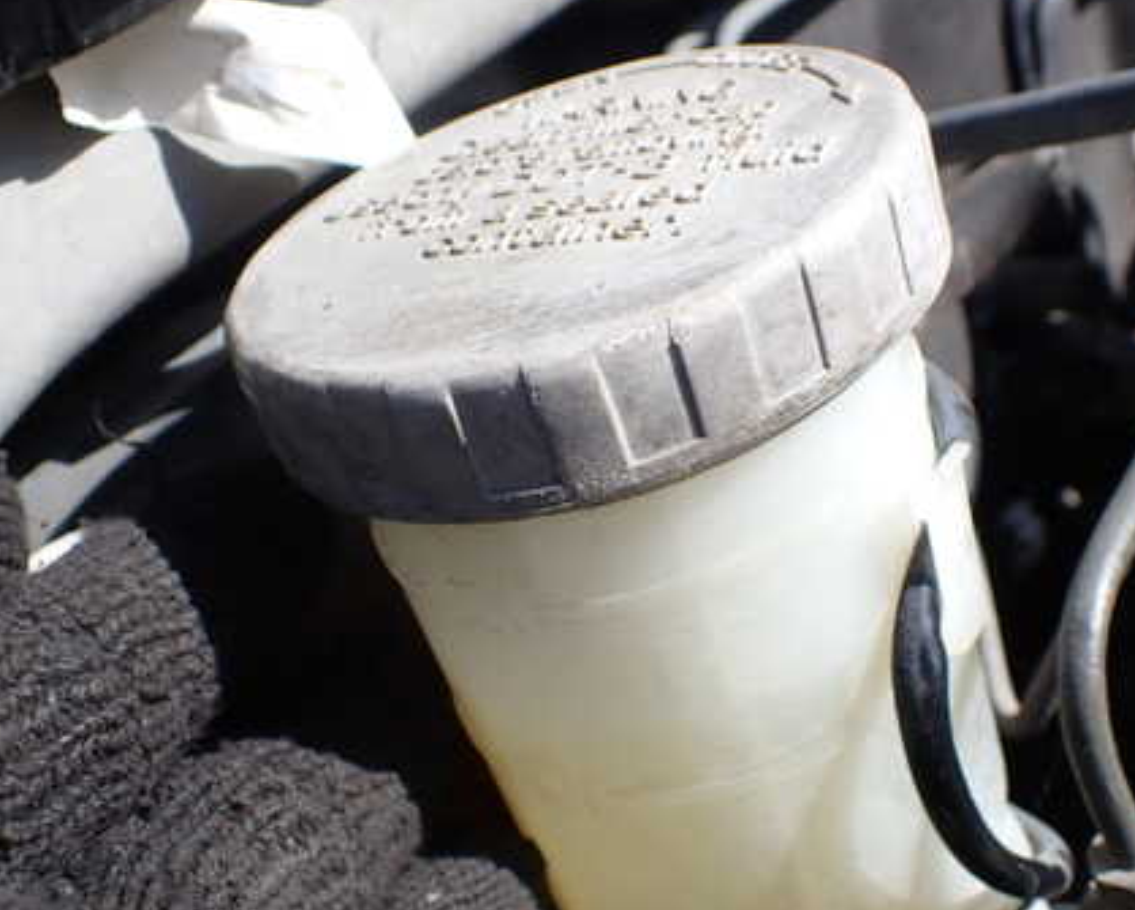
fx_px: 1412
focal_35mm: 42
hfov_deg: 43.7
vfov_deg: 35.7
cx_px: 638
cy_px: 505
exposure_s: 1/500
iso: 100
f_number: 3.2
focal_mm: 5.4
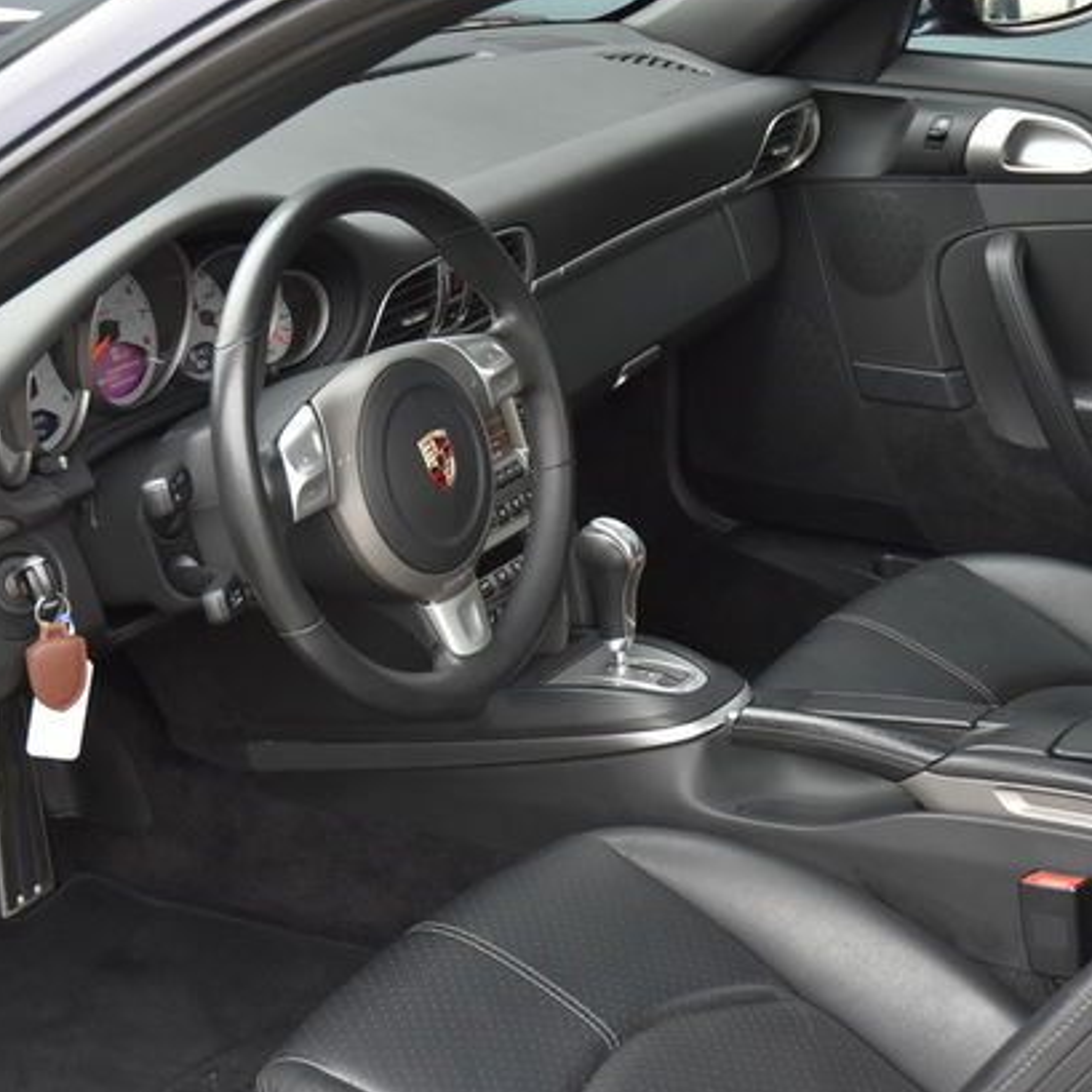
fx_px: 2991
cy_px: 559
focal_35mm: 84
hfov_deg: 20.7
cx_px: 582
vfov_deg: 20.7
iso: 800
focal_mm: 35
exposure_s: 1/60
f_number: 4.2
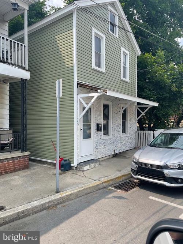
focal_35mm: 26
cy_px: 122
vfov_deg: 67.3
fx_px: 183
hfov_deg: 53.0
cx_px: 92
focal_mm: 4.2
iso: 32
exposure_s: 1/1770
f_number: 1.6
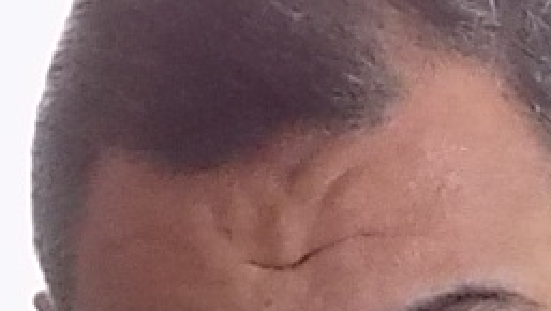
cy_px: 974
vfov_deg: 2.7
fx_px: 6448
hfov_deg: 4.9
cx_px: 309
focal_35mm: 441
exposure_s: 1/20
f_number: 4.1
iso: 400
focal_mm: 11.5
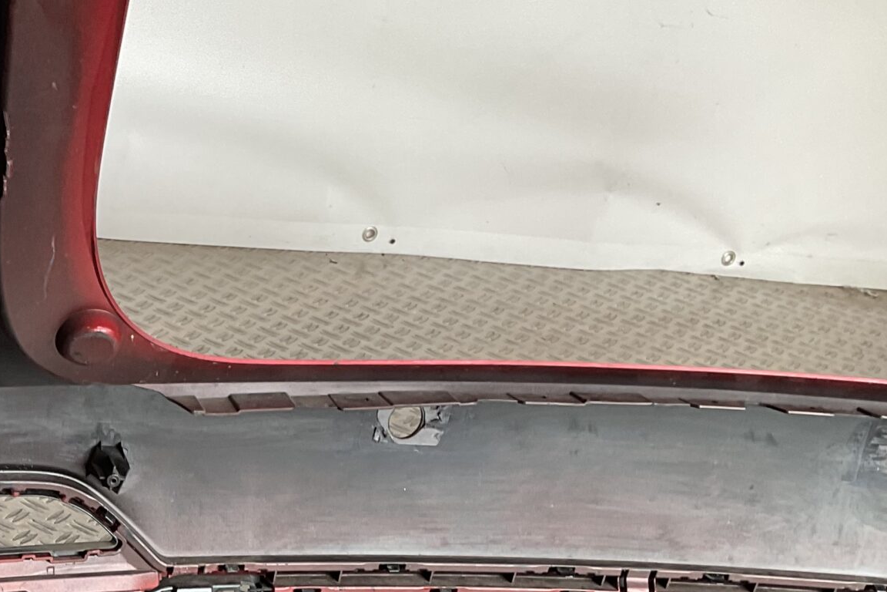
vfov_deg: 19.7
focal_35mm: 67
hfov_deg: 28.3
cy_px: 604
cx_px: 5
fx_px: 1651
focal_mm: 3
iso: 40
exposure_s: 1/100
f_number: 1.8
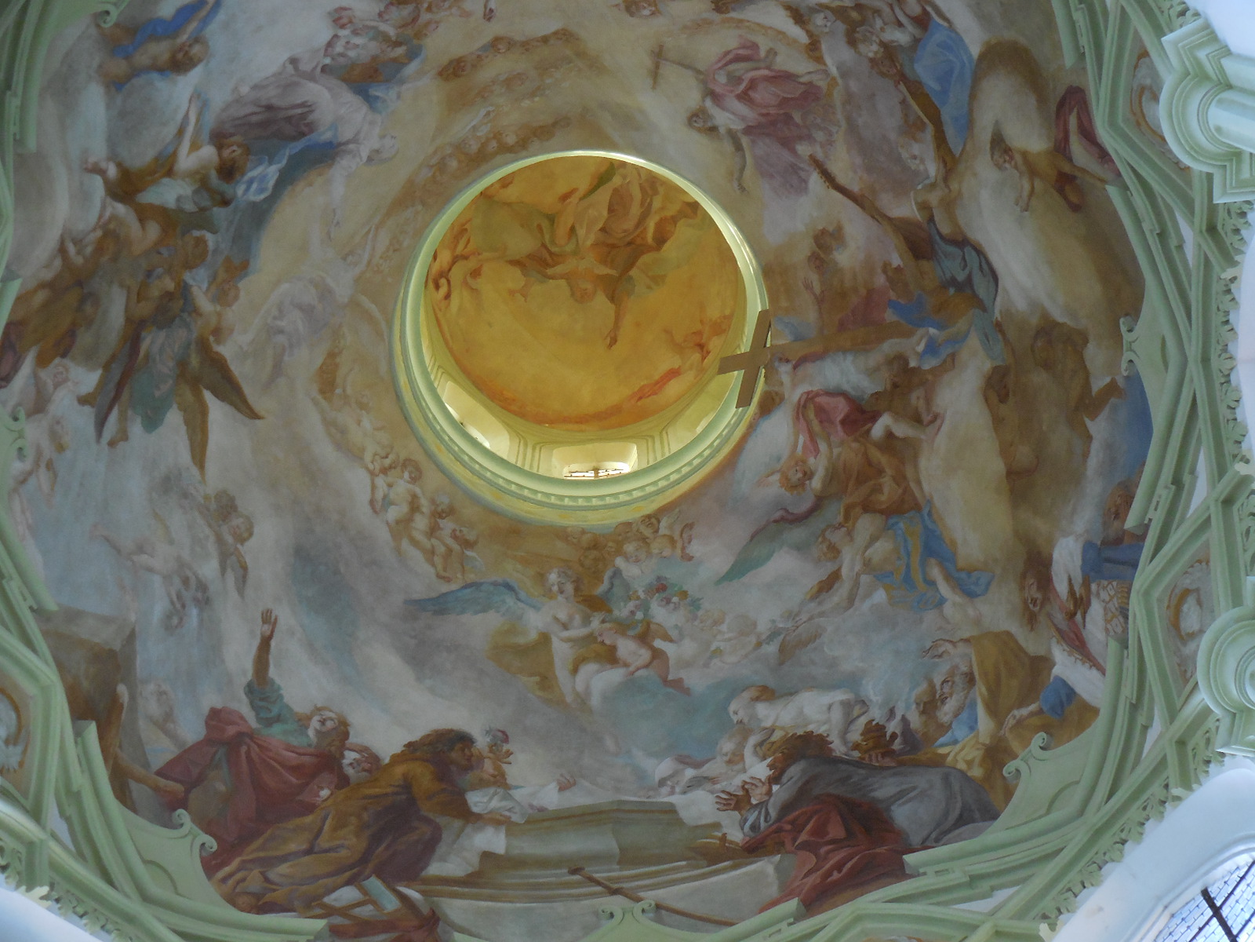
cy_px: 471
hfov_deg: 17.4
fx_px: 4097
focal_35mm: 113
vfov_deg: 13.1
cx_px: 628
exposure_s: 1/60
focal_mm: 20.4
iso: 320
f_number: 5.1
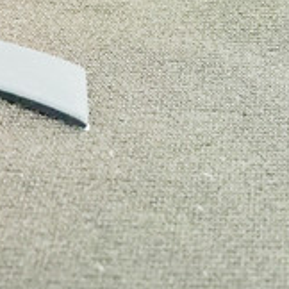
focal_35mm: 95
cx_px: -203
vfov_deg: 17.9
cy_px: 11
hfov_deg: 16.0
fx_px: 897
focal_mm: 4.15
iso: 400
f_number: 2.2
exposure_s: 1/17
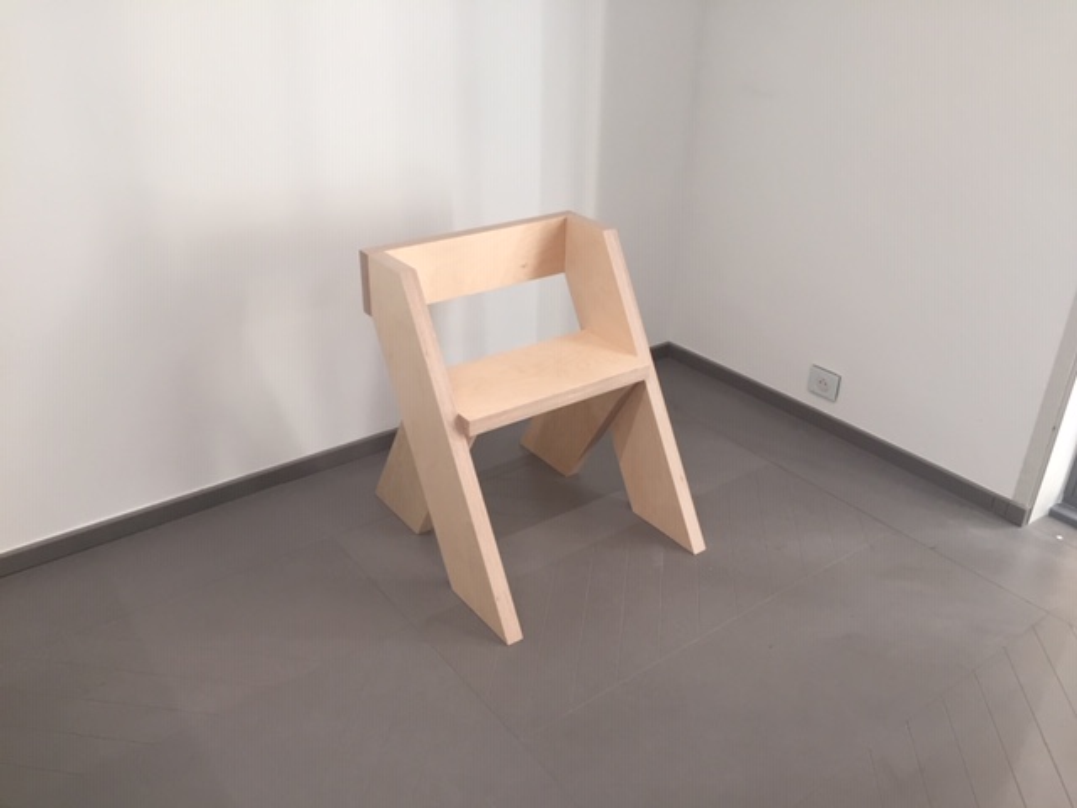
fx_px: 902
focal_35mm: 29
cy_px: 404
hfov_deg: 61.7
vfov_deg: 48.2
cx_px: 538
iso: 40
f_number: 2.2
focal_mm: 4.15
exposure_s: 1/33
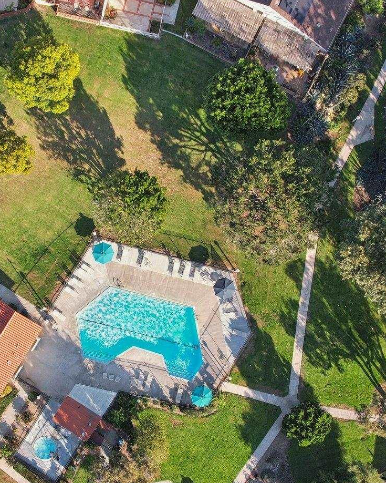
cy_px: 288
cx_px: 124
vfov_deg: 40.2
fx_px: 657
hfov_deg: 32.4
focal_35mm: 46
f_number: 2.8
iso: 100
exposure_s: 1/500
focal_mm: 8.4
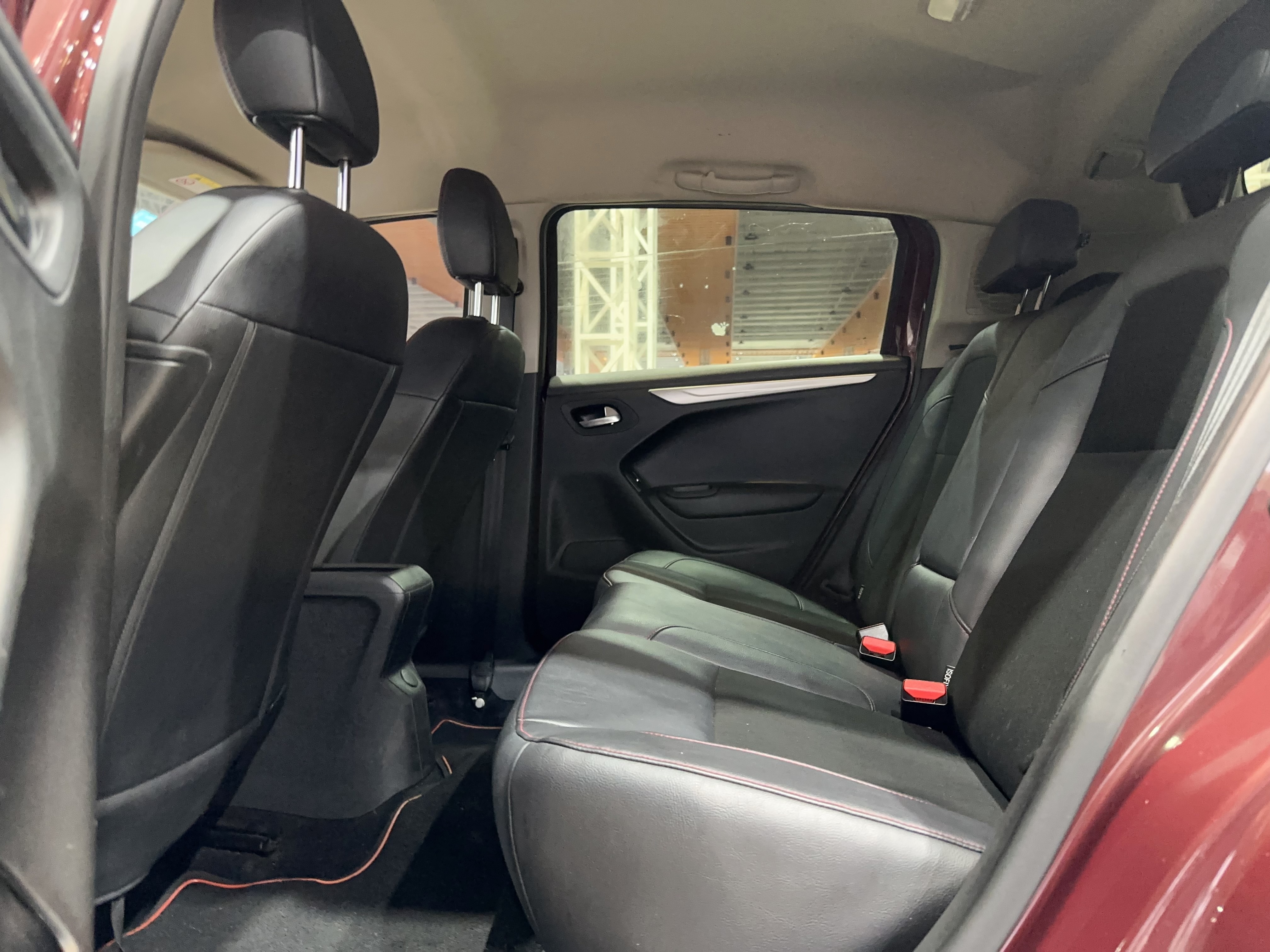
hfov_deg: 71.6
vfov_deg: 56.8
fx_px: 881
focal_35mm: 24
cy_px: 476
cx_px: 635
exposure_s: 1/33
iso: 1000
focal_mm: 6.86
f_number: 1.78
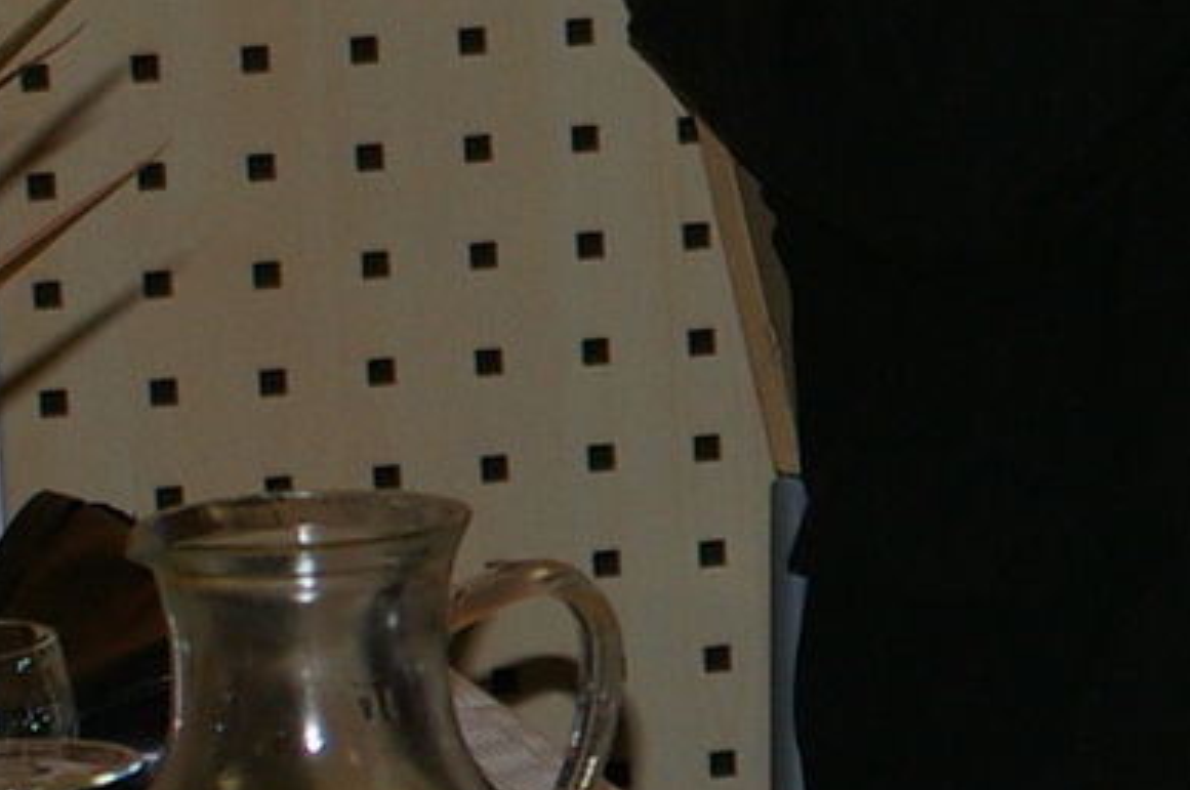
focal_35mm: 388
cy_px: -52
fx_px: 12809
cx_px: 2663
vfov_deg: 3.5
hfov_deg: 5.2
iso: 200
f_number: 5.6
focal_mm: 50
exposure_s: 1/60
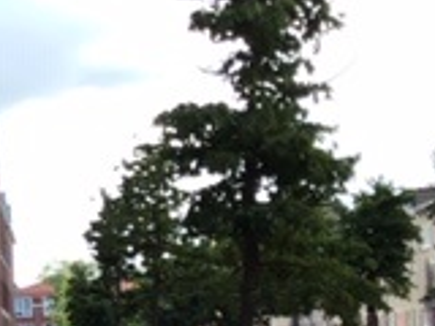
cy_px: 391
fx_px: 1558
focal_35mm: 124
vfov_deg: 11.7
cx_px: -356
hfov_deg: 14.0
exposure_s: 1/281
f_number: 2.4
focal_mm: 3.3
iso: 25
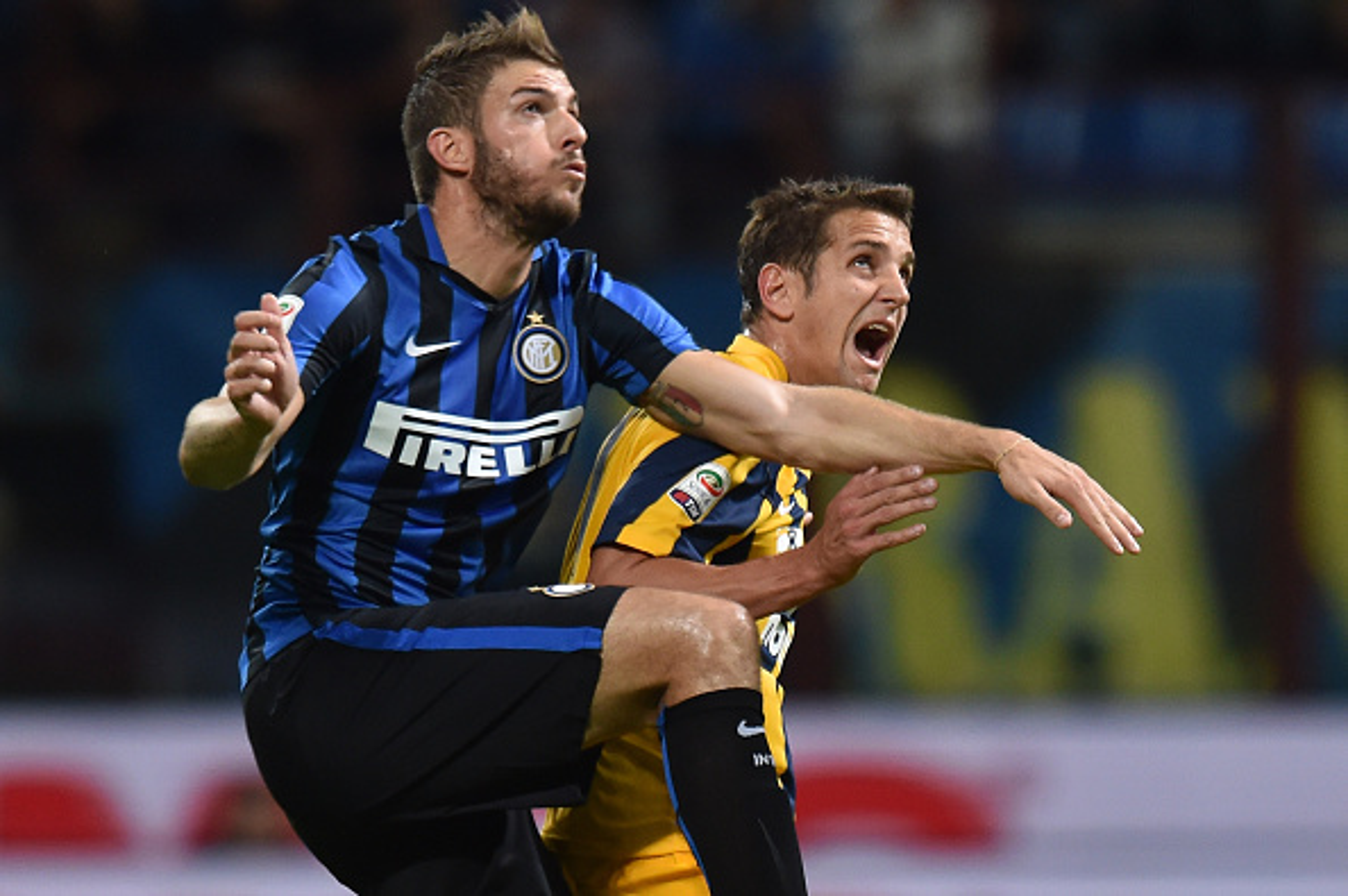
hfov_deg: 3.8
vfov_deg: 2.5
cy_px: 448
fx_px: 20577
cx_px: 674
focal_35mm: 550
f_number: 4
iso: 2500
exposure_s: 1/1000
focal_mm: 550
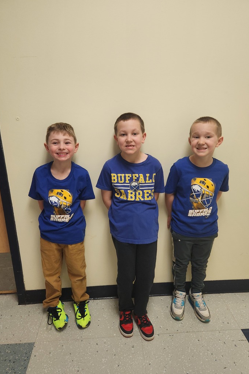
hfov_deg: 53.1
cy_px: 187
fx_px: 249
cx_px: 126
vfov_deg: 73.8
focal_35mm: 24
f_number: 1.8
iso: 250
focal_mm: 5.4
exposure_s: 1/120
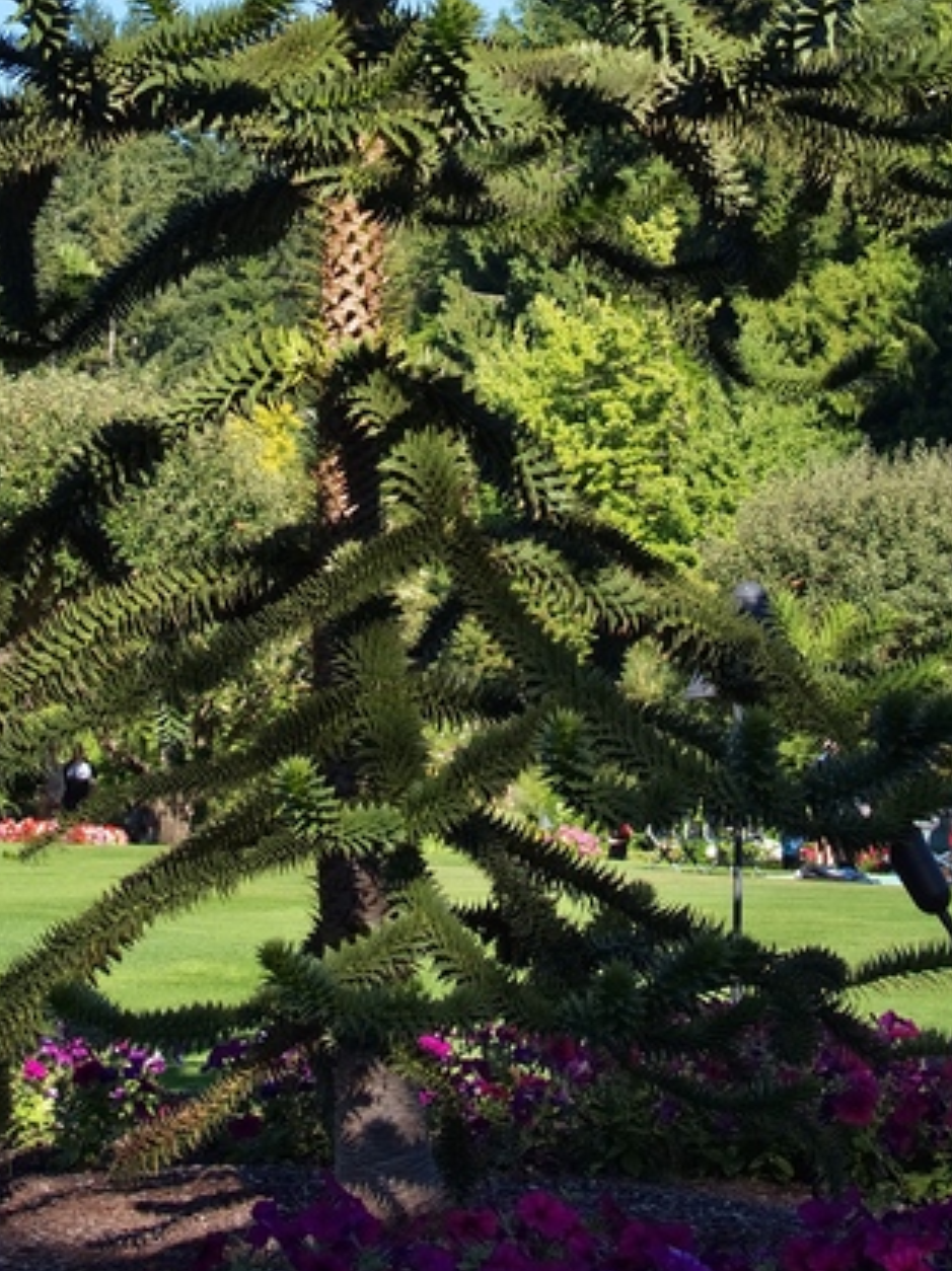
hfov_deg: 13.2
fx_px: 4111
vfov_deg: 17.3
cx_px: 356
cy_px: 58
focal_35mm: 112
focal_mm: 38
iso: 100
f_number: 7.1
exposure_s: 1/200
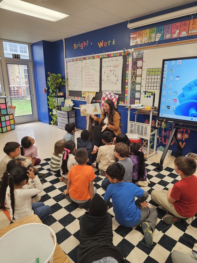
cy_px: 132
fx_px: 175
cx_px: 98
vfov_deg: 73.9
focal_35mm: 23
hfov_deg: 58.9
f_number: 1.7
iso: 160
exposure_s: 1/120
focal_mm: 6.3
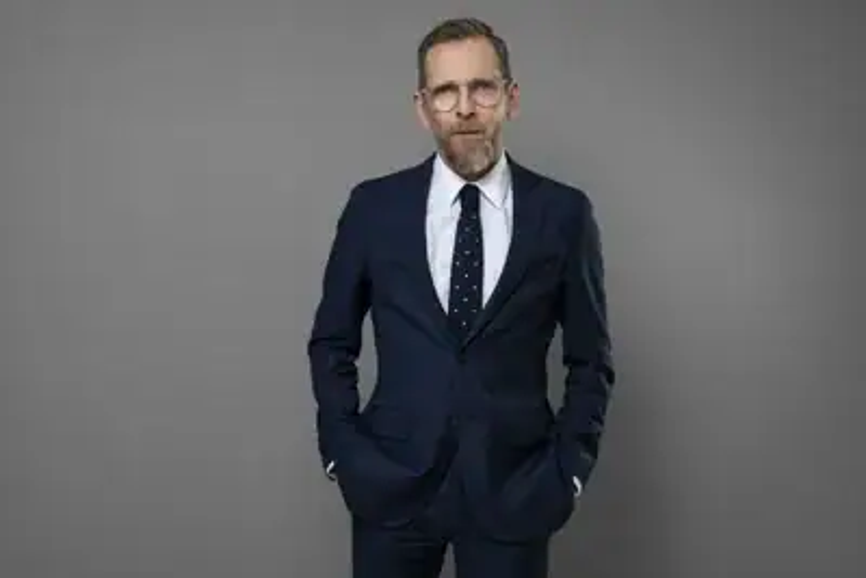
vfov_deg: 27.0
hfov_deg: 39.6
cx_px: 433
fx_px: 1203
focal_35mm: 50
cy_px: 289
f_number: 4
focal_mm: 50
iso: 200
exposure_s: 1/200
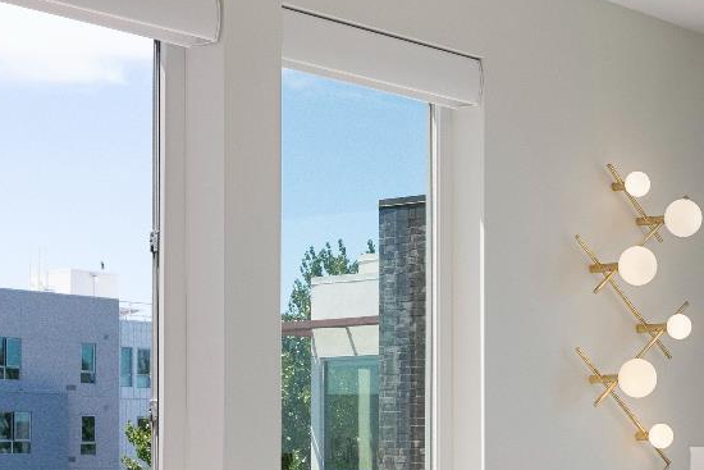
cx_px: 722
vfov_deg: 14.8
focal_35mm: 91
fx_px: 1782
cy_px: 464
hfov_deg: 21.5
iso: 640
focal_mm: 33.4
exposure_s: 1/80
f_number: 8
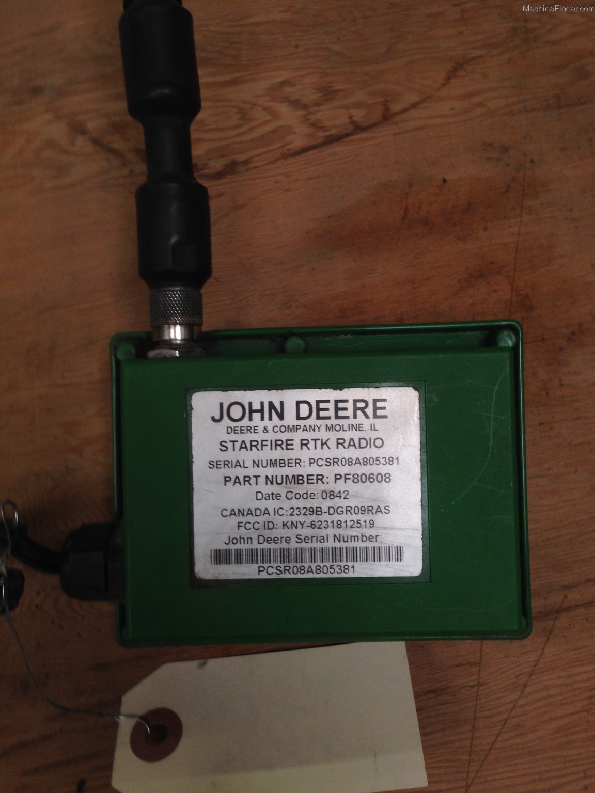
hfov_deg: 42.9
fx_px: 756
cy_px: 396
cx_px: 298
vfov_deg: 55.4
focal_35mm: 33
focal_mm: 4.12
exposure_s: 1/60
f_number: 2.4
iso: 64
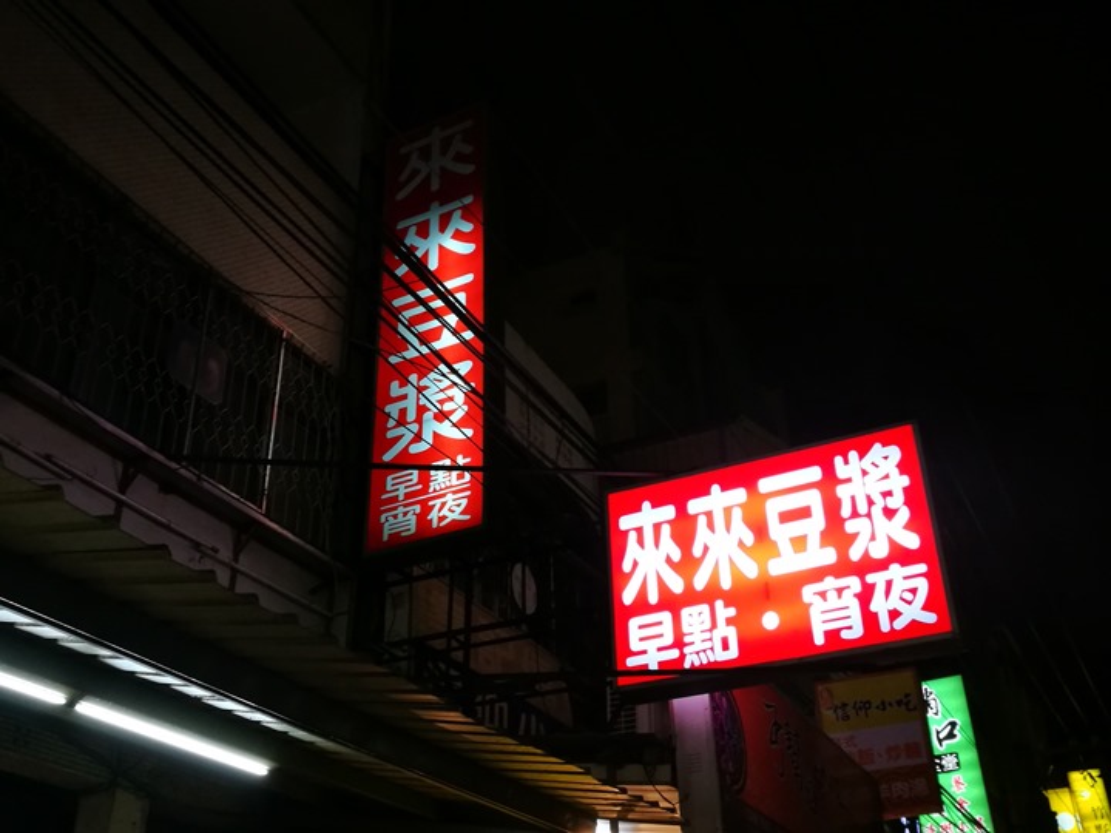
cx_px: 556
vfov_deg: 39.7
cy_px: 416
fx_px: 1155
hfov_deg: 51.4
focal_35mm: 36
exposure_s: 1/30
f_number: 2.2
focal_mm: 4.5
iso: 250
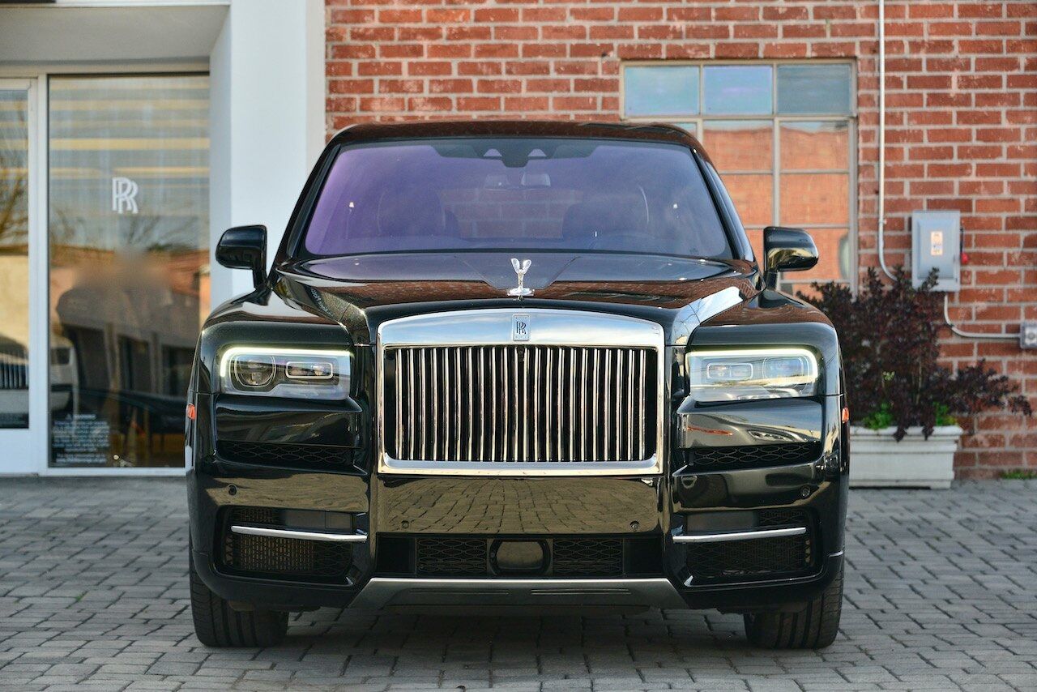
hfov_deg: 24.8
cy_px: 346
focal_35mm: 82
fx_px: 2362
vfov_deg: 16.7
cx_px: 518
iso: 1000
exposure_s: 1/640
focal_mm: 82
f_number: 5
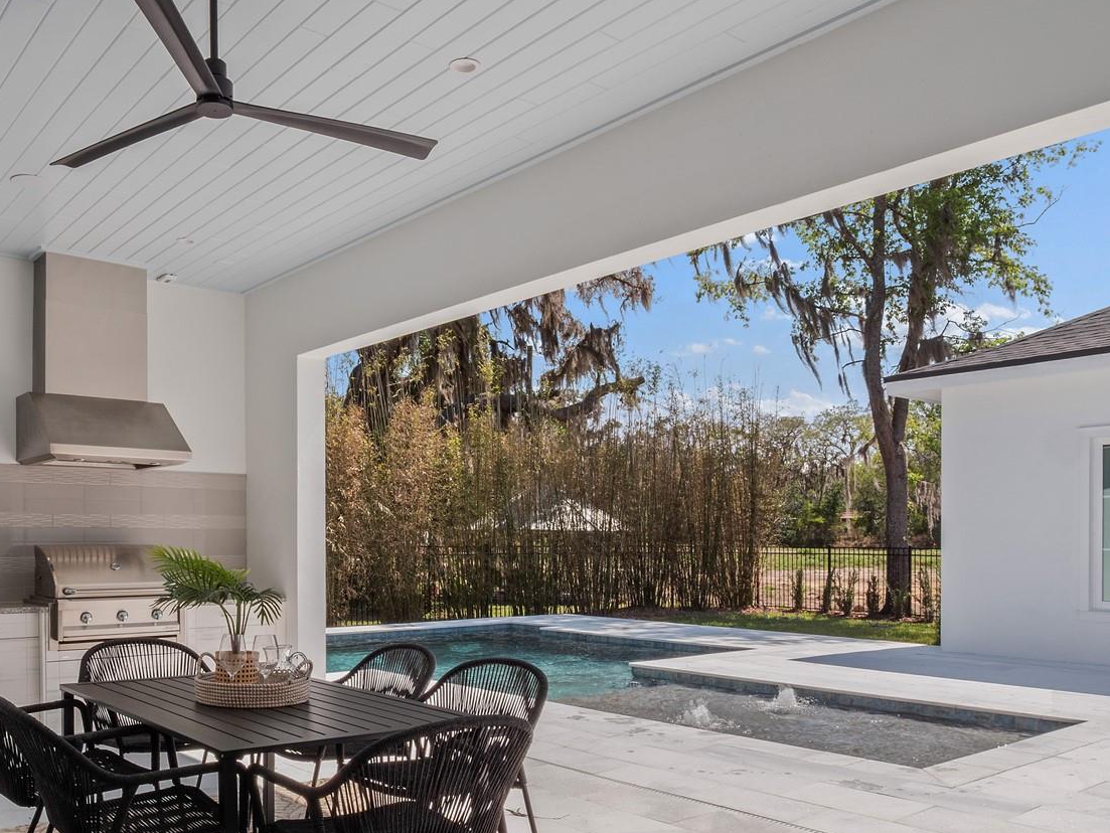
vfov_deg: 47.2
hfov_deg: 61.0
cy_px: 578
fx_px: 930
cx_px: 428
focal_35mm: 29
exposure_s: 1/125
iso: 200
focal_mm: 10
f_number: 13
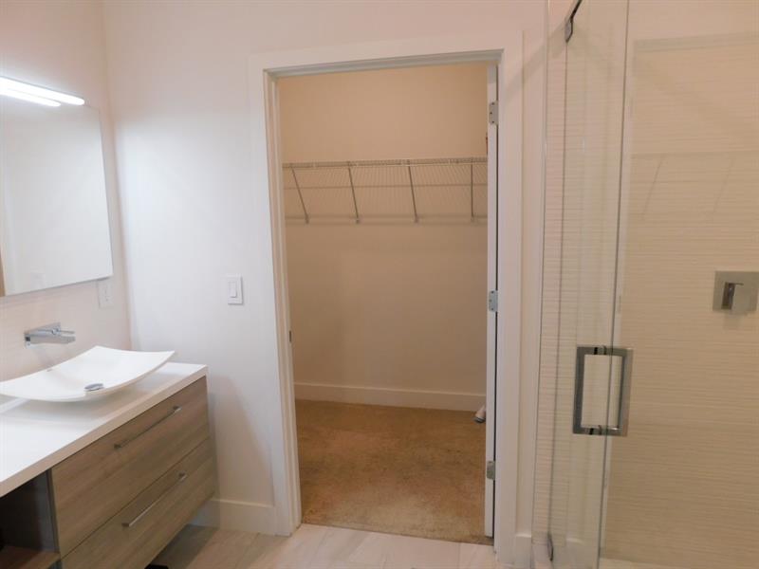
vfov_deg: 58.9
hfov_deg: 73.9
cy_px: 284
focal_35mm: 23
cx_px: 380
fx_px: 504
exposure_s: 1/30
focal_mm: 4
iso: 180
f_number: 3
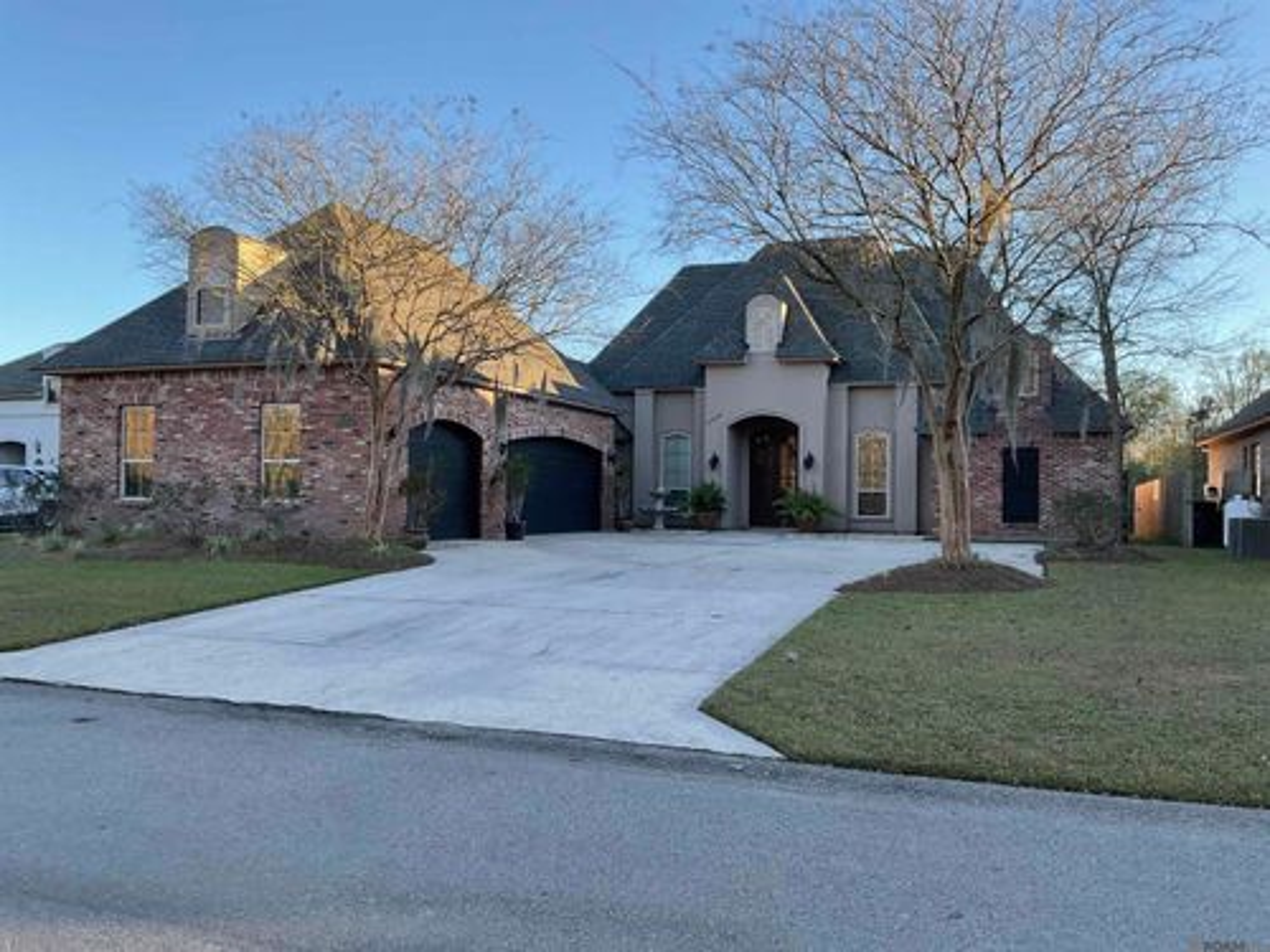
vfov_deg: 48.2
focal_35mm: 29
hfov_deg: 61.7
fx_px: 1064
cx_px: 635
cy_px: 476
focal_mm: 3
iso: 16
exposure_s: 1/291
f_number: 1.8
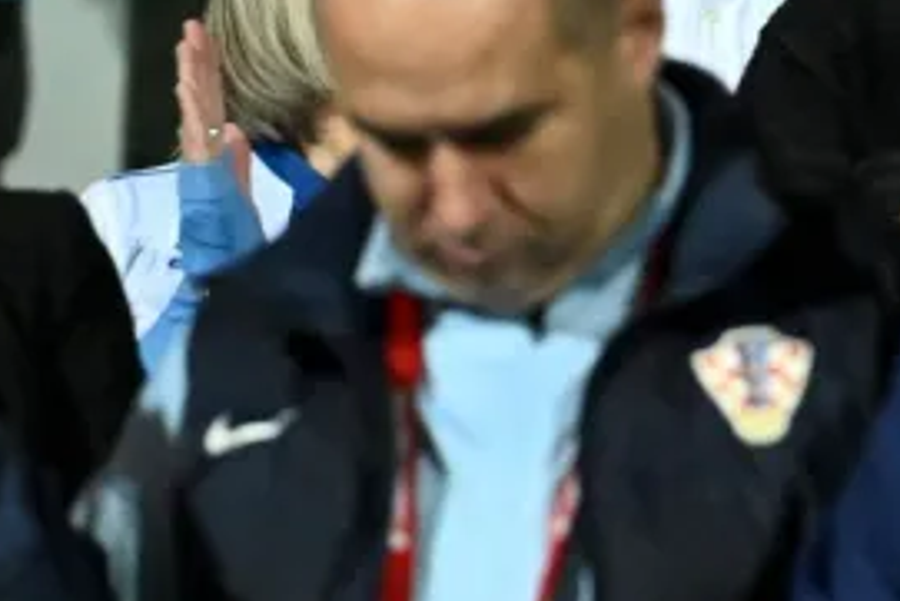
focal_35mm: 561
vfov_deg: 2.5
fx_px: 14032
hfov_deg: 3.7
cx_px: 1179
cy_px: -158
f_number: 4
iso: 6400
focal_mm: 200
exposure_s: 1/320
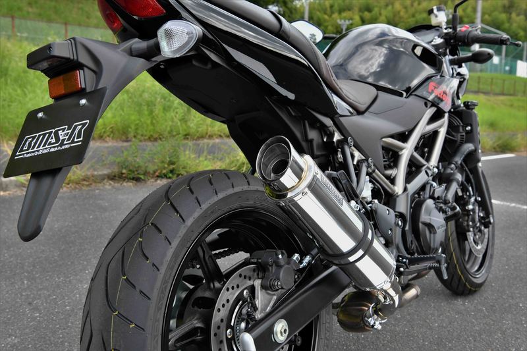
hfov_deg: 50.7
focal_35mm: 38
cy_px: 176
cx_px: 264
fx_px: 556
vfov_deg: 35.0
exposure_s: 1/500
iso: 800
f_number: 9
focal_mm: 38
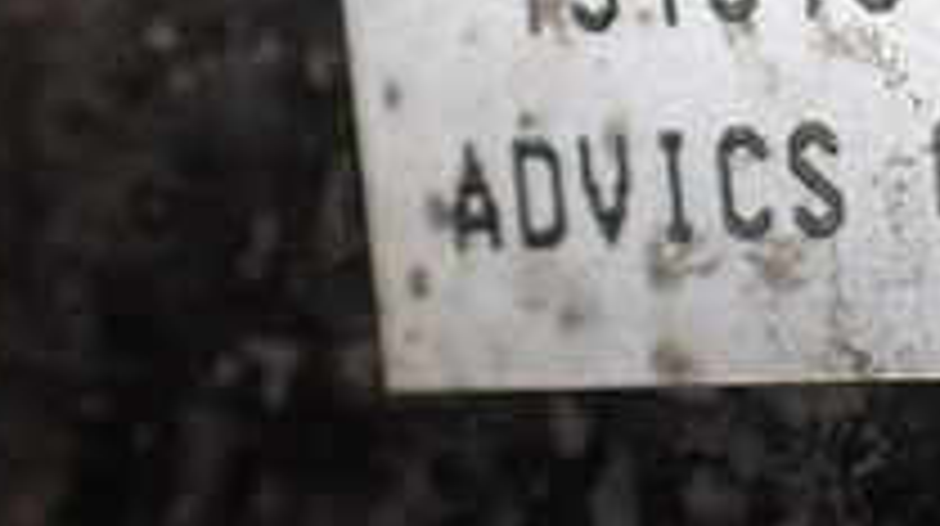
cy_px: 31
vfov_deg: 12.7
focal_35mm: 94
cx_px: 1214
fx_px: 2340
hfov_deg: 20.7
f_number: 2.3
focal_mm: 5.4
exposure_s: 1/125
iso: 250
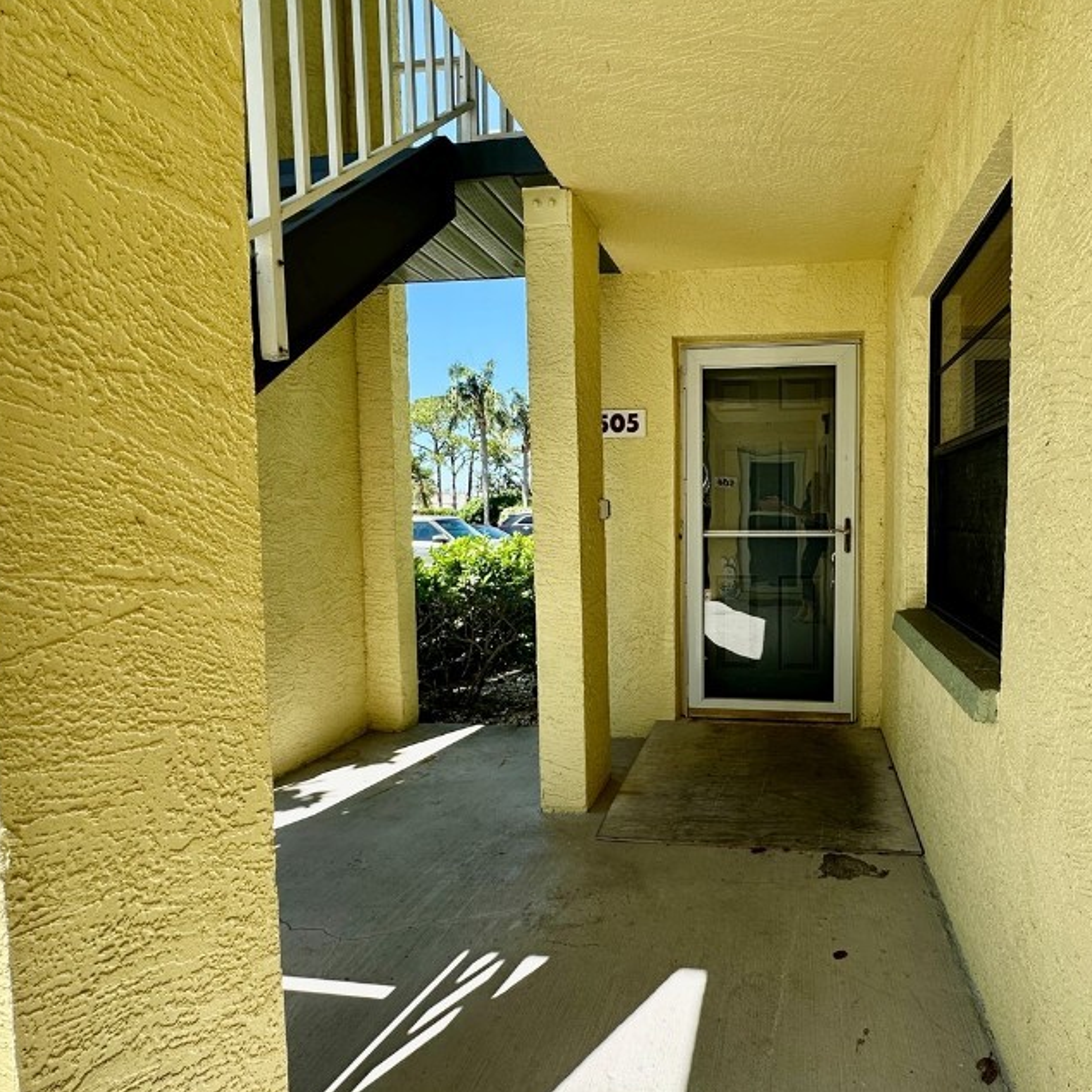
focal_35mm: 20
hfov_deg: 73.3
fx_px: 714
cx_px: 694
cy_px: 560
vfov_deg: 74.8
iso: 40
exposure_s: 1/540
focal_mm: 2.22
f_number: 2.2
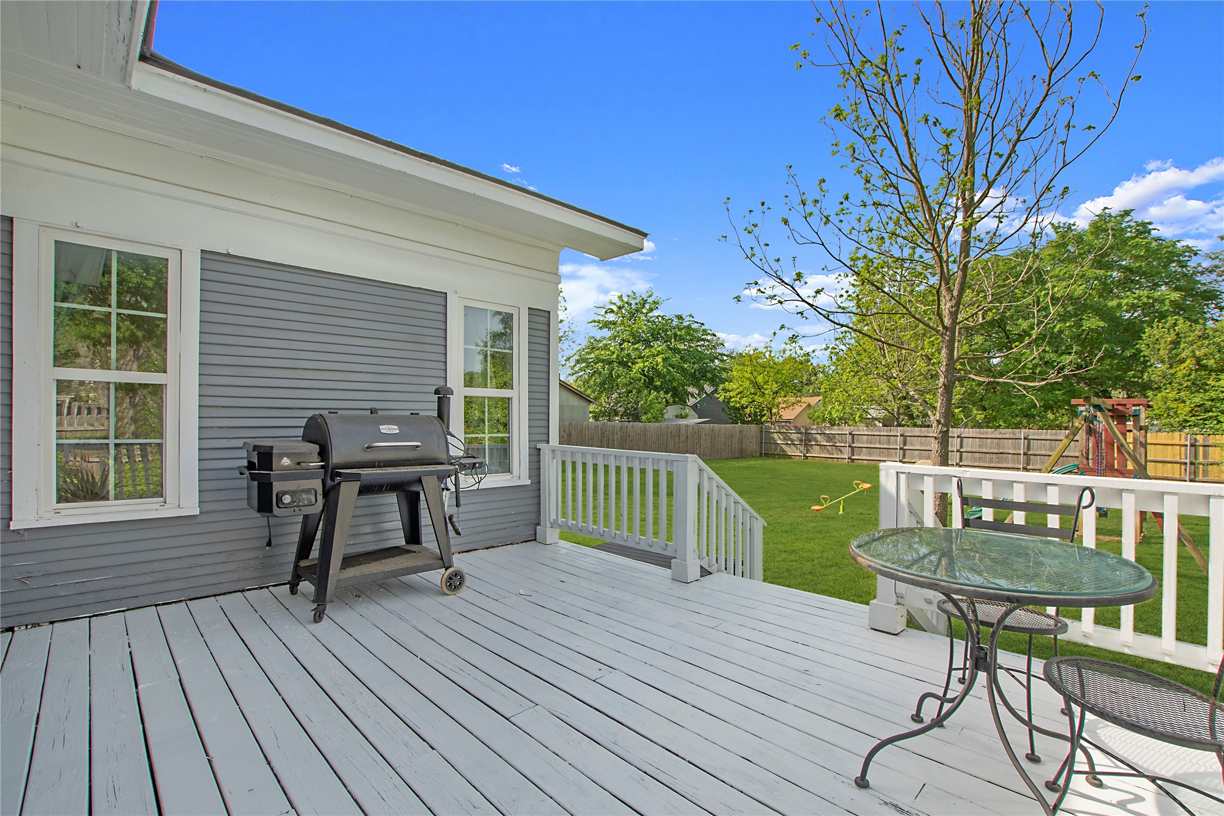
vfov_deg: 77.3
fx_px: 510
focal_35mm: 15
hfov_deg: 100.4
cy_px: 408
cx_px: 612
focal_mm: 10
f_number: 8
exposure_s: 1/160
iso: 100
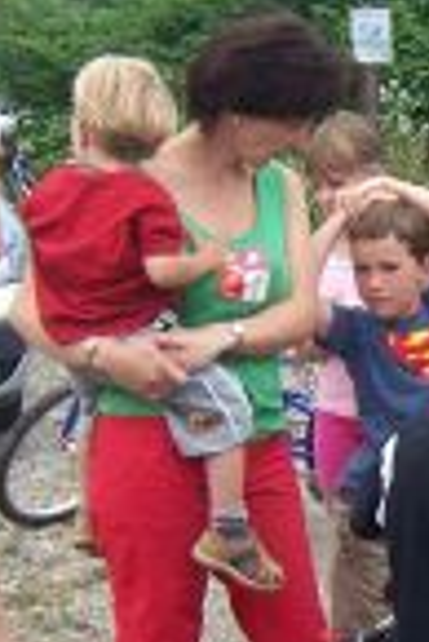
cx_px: 515
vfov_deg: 22.9
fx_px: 1569
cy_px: 452
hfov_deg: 15.0
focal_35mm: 88
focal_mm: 3.8
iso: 64
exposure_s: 1/320
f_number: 2.8
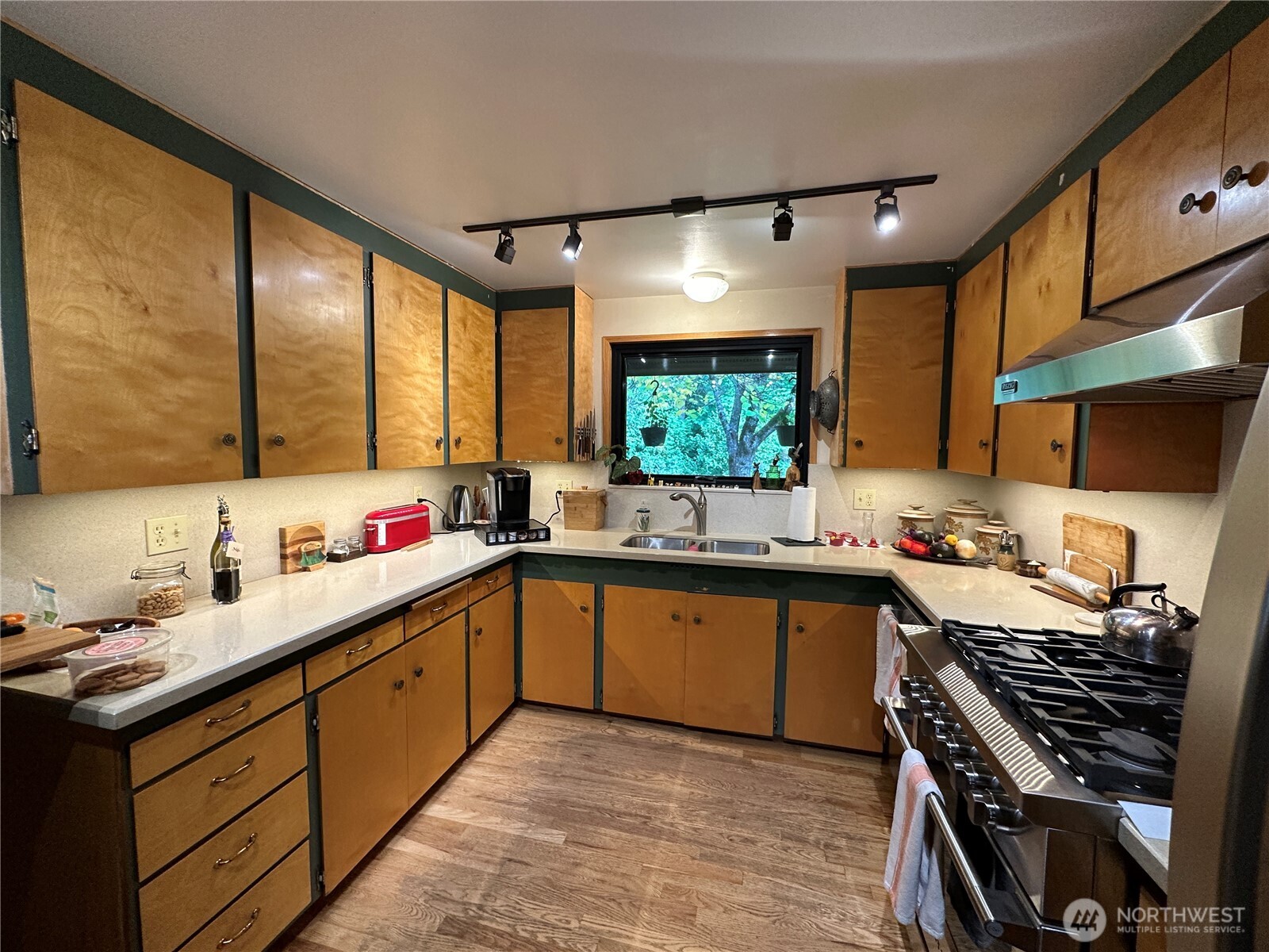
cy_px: 476
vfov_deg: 85.7
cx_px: 634
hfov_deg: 102.1
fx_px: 513
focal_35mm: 14
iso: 250
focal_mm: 2.22
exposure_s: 1/120
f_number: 2.2
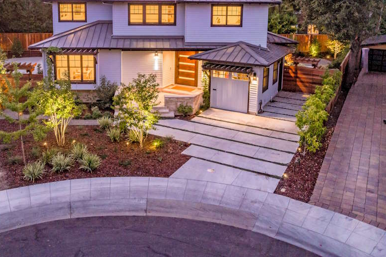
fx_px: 364
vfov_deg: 37.8
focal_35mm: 34
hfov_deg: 55.4
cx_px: 156
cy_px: 62
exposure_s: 1/13
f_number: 2.8
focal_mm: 8.38
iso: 400
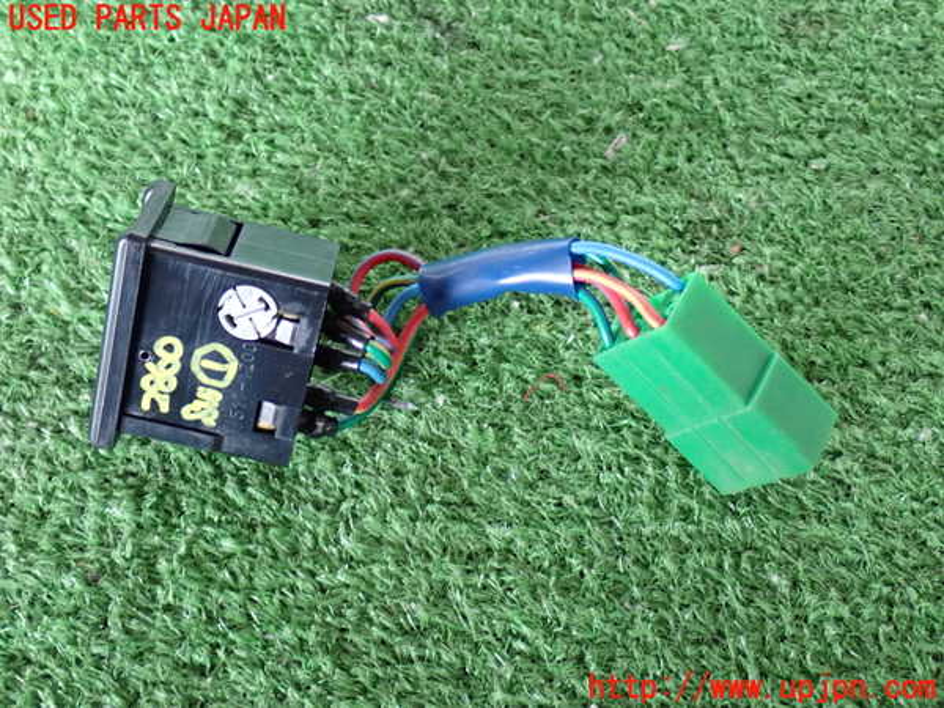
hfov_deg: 35.5
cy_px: 354
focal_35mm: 54
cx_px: 472
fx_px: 1473
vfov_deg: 27.0
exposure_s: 1/25
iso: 800
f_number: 3.3
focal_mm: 9.65
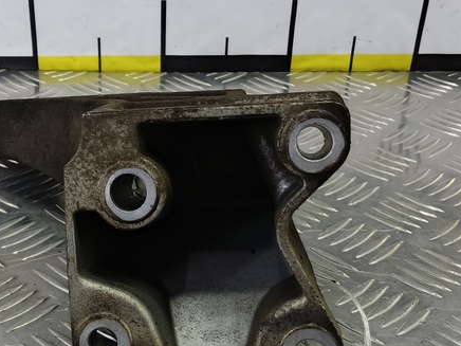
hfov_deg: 35.3
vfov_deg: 27.0
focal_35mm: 54
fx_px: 719
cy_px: 203
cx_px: 166
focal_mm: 4.11
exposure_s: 1/33.3
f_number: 1.6
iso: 139
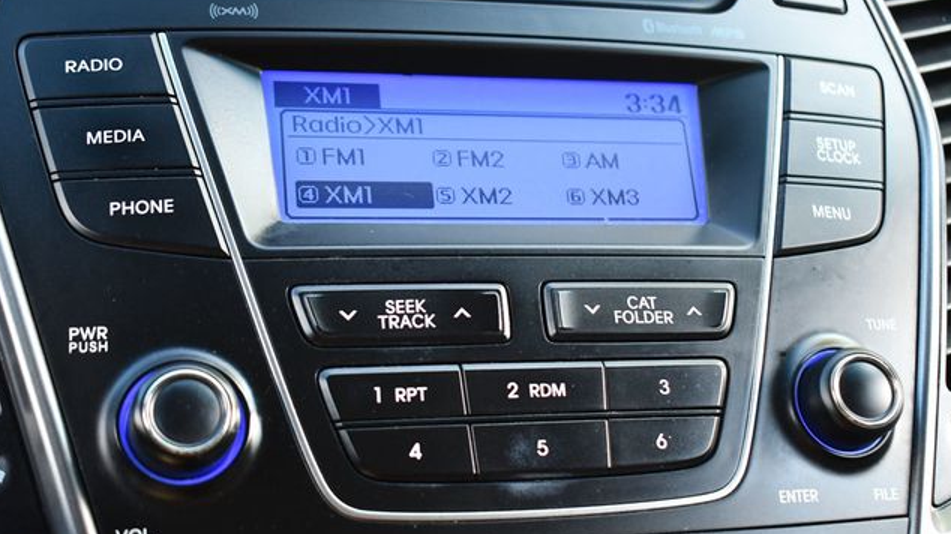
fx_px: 1386
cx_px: 474
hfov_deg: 37.9
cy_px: 273
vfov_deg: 21.8
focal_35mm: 55
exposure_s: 1/125
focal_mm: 35
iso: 1400
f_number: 4.5
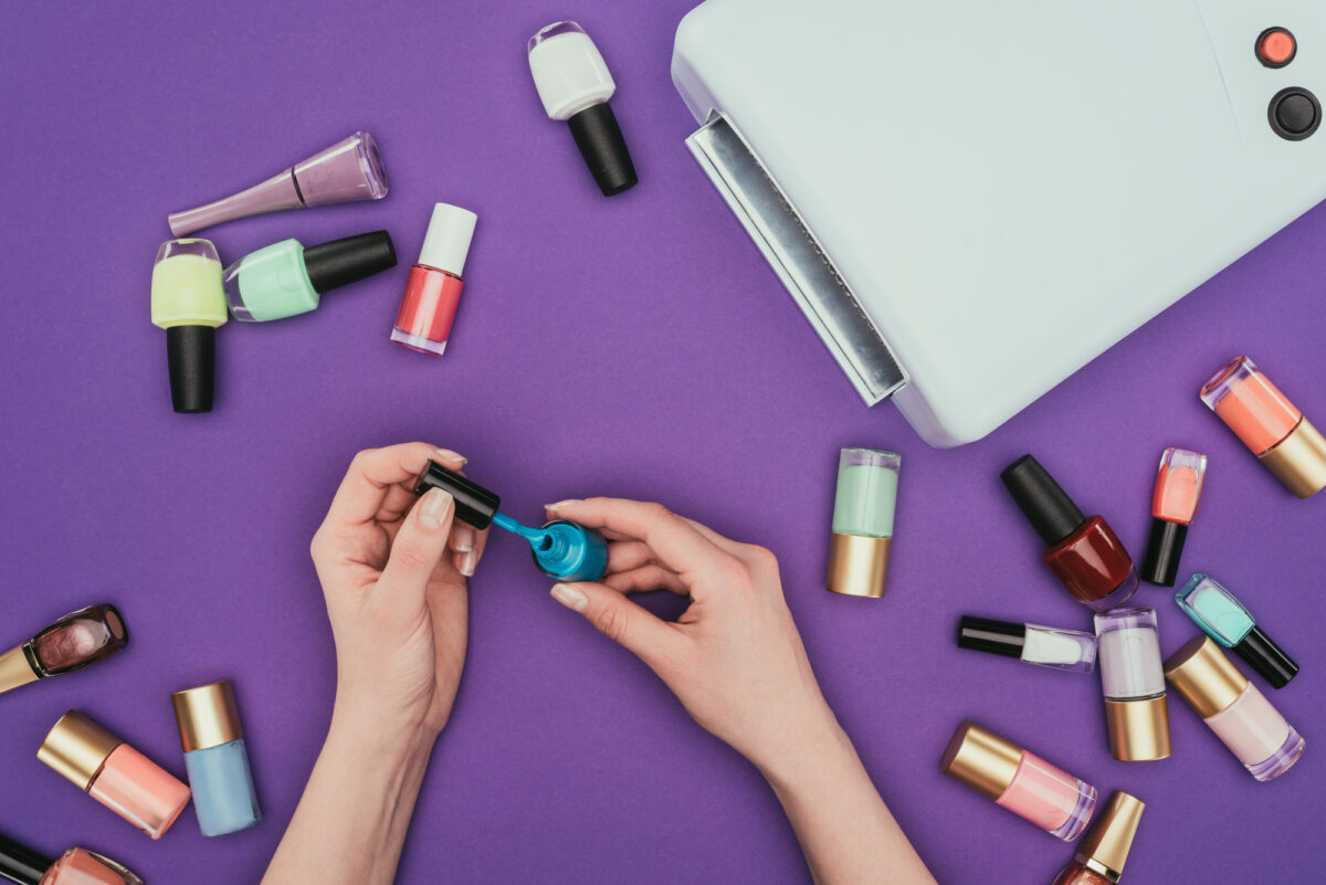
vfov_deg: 27.0
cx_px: 663
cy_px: 442
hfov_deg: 39.6
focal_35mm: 50
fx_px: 1842
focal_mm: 50
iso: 100
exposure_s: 1/160
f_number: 11
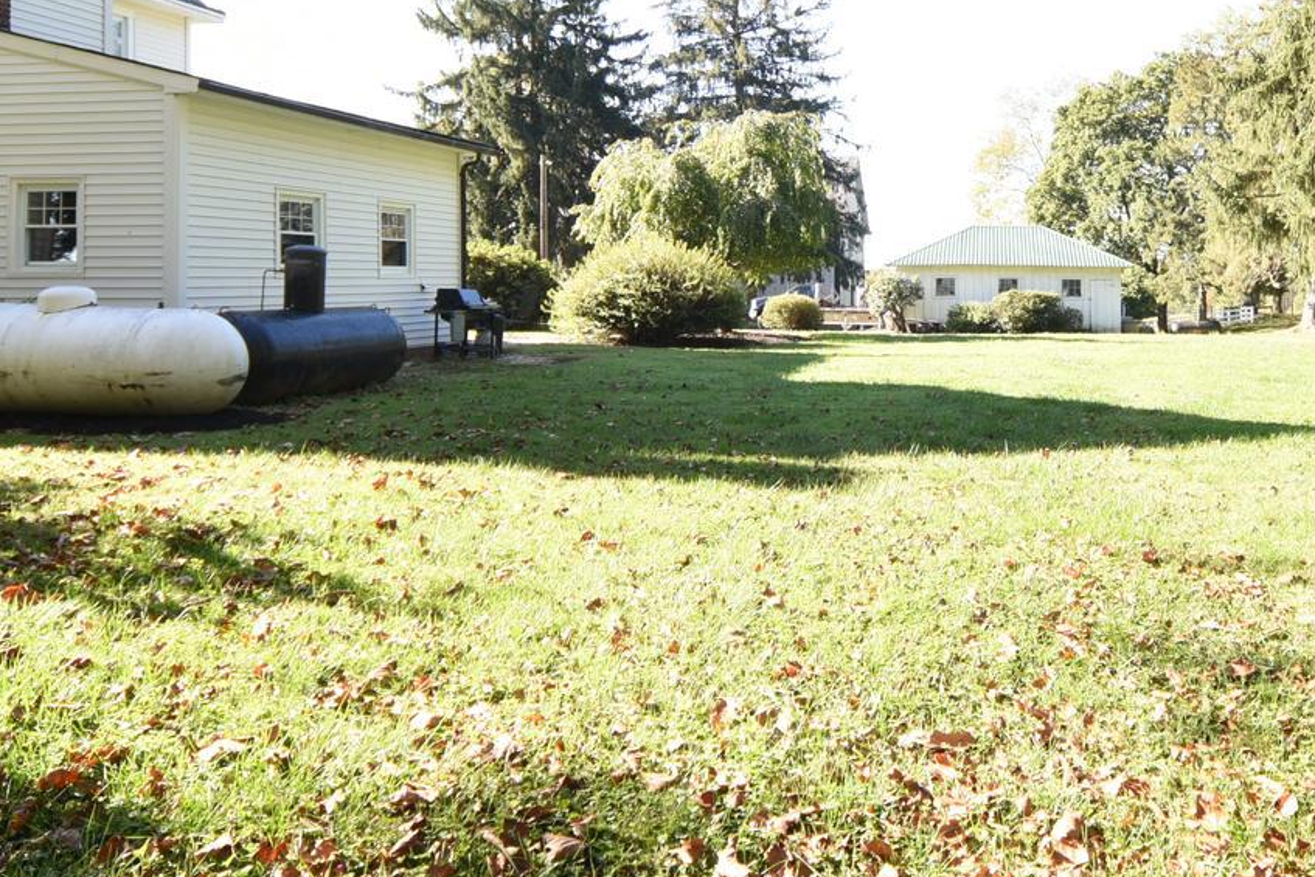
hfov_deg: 61.8
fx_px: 1059
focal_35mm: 29
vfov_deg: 44.0
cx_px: 894
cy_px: 258
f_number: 8
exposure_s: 1/125
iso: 400
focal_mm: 12
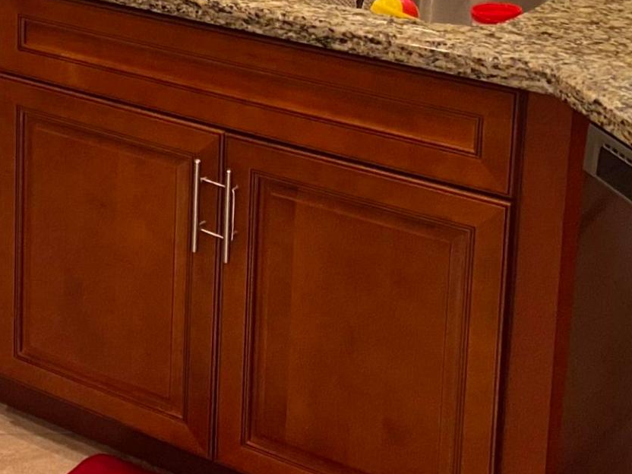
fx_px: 1643
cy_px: -138
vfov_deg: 15.6
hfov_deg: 19.9
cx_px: -207
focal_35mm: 90
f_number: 1.8
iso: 160
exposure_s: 1/60
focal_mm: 4.25
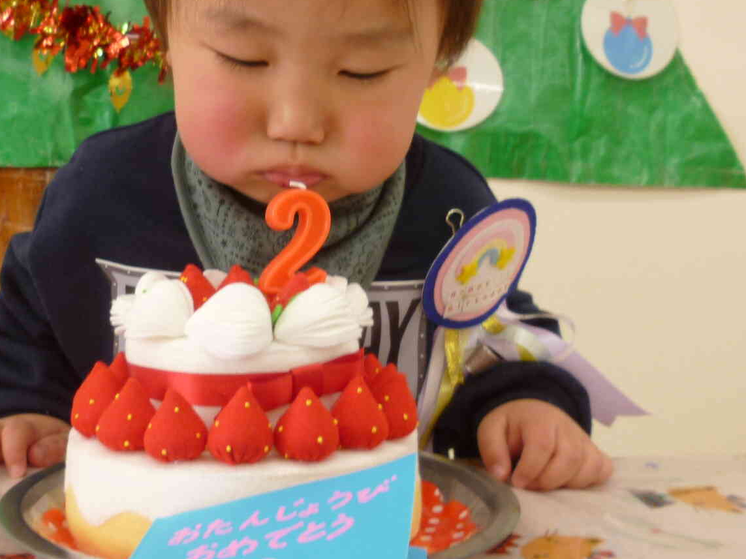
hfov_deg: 43.7
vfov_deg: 33.6
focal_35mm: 43
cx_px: 319
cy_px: 257
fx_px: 927
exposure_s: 1/60
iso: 100
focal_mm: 4.3
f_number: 2.5
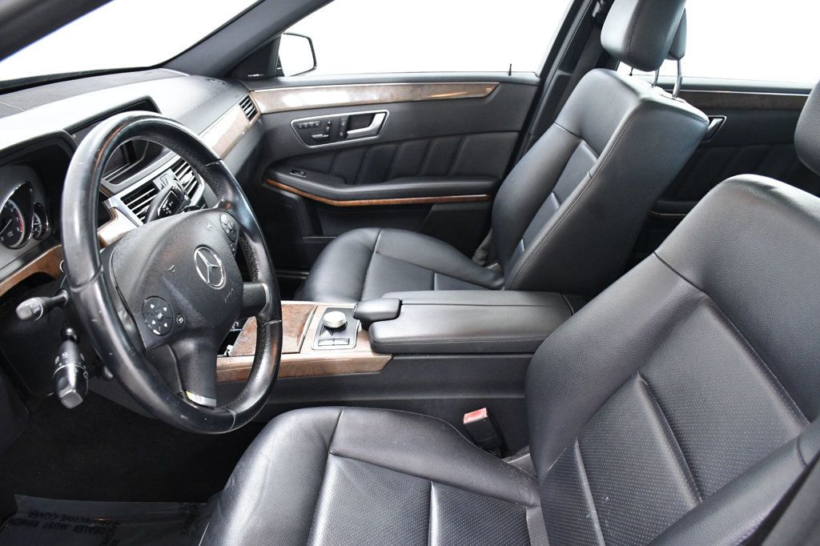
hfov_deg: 67.4
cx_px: 410
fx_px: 615
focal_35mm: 27
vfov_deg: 47.9
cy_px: 273
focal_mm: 18
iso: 2500
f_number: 4.5
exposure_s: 1/100
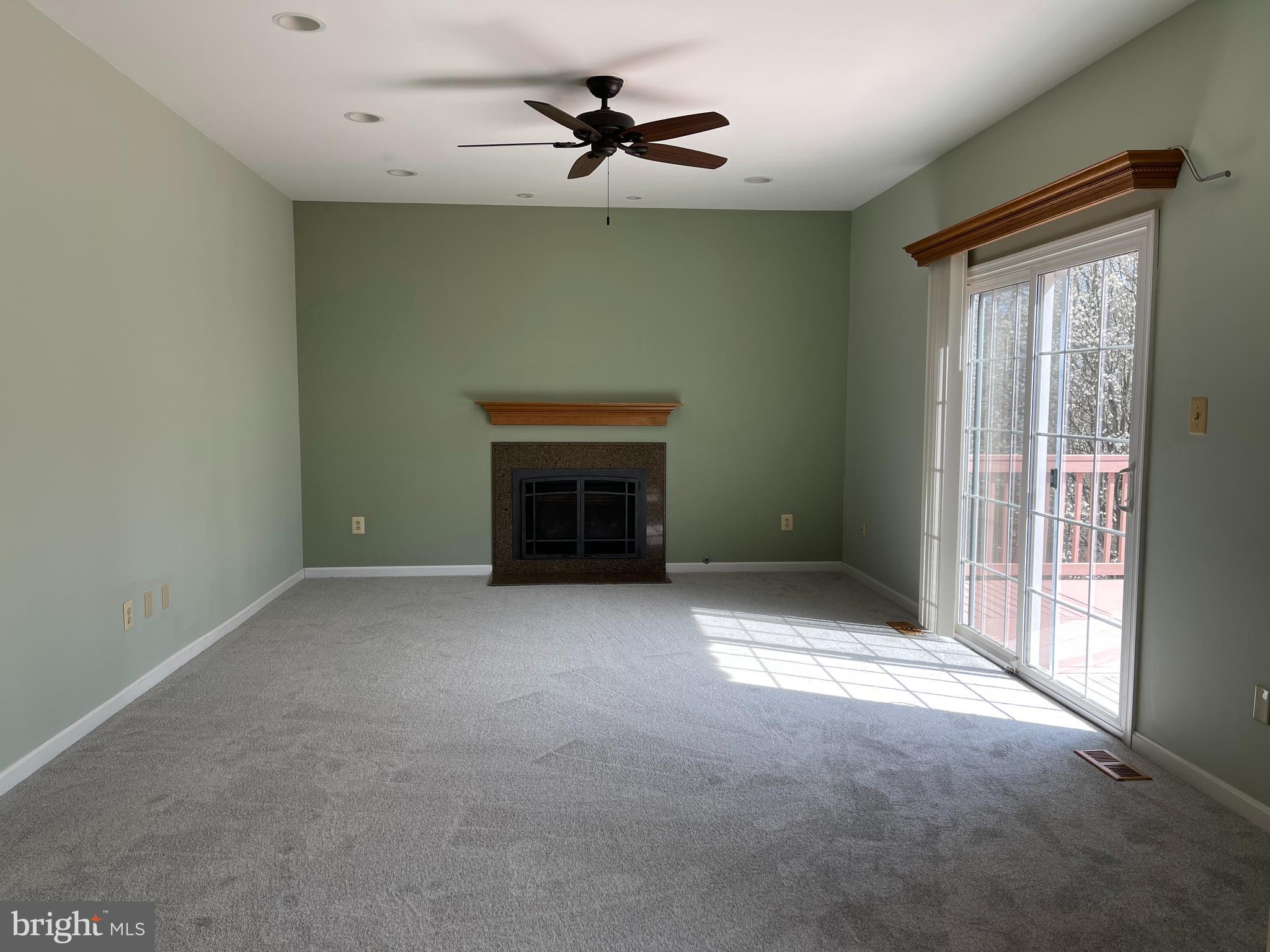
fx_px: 954
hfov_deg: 67.3
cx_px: 635
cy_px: 476
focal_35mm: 26
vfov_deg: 53.1
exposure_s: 1/249
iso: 32
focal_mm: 5.1
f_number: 1.6
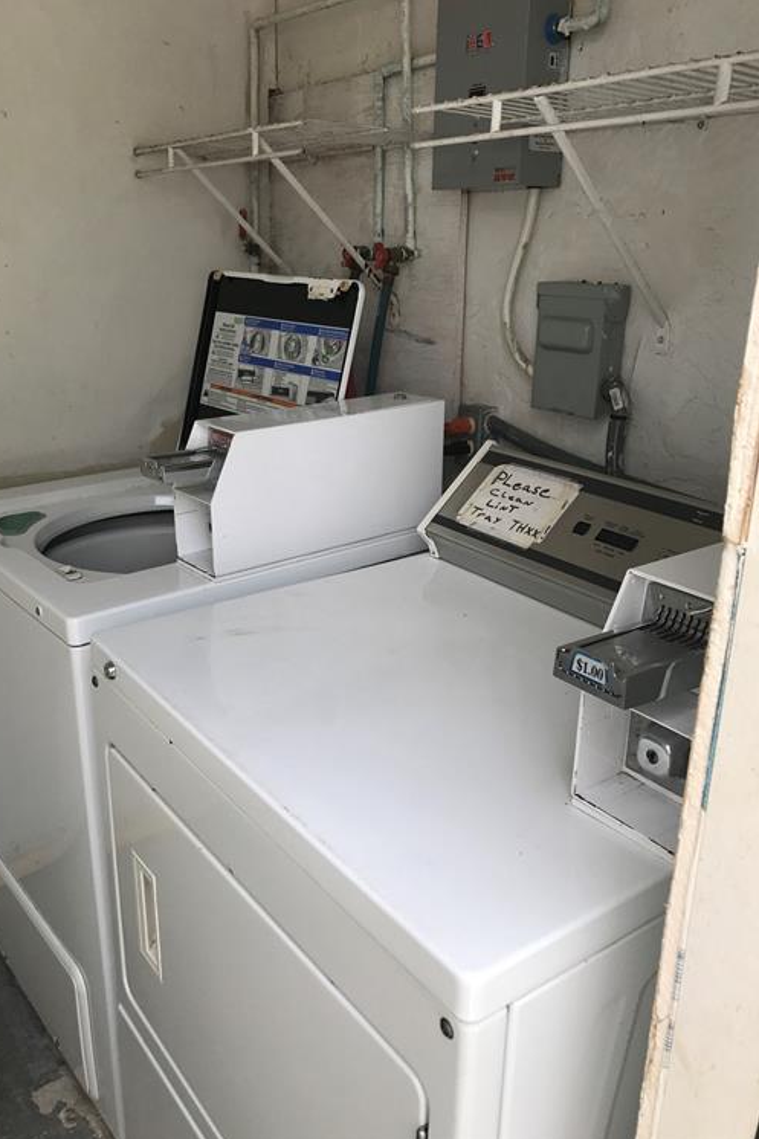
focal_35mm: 30
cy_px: 560
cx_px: 345
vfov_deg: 61.9
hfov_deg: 43.5
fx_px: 949
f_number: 1.8
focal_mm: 3.99
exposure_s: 1/433
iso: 20
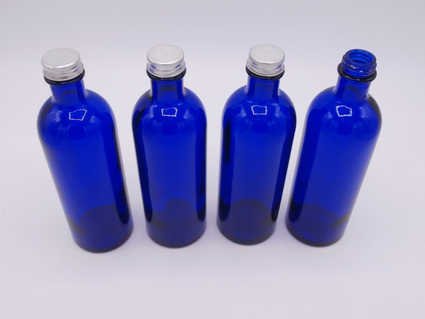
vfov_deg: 37.7
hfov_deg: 49.0
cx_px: 212
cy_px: 160
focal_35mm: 38
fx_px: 467
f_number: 3.9
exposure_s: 1/250
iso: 100
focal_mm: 6.67
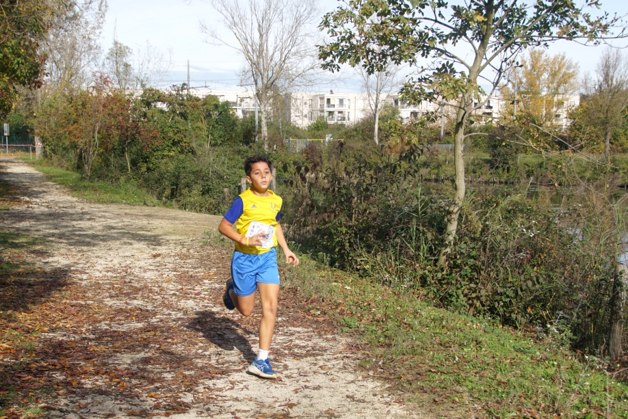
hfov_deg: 29.4
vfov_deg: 19.8
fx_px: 1198
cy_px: 245
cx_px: 282
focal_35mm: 69
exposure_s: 1/320
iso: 100
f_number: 6.3
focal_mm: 35
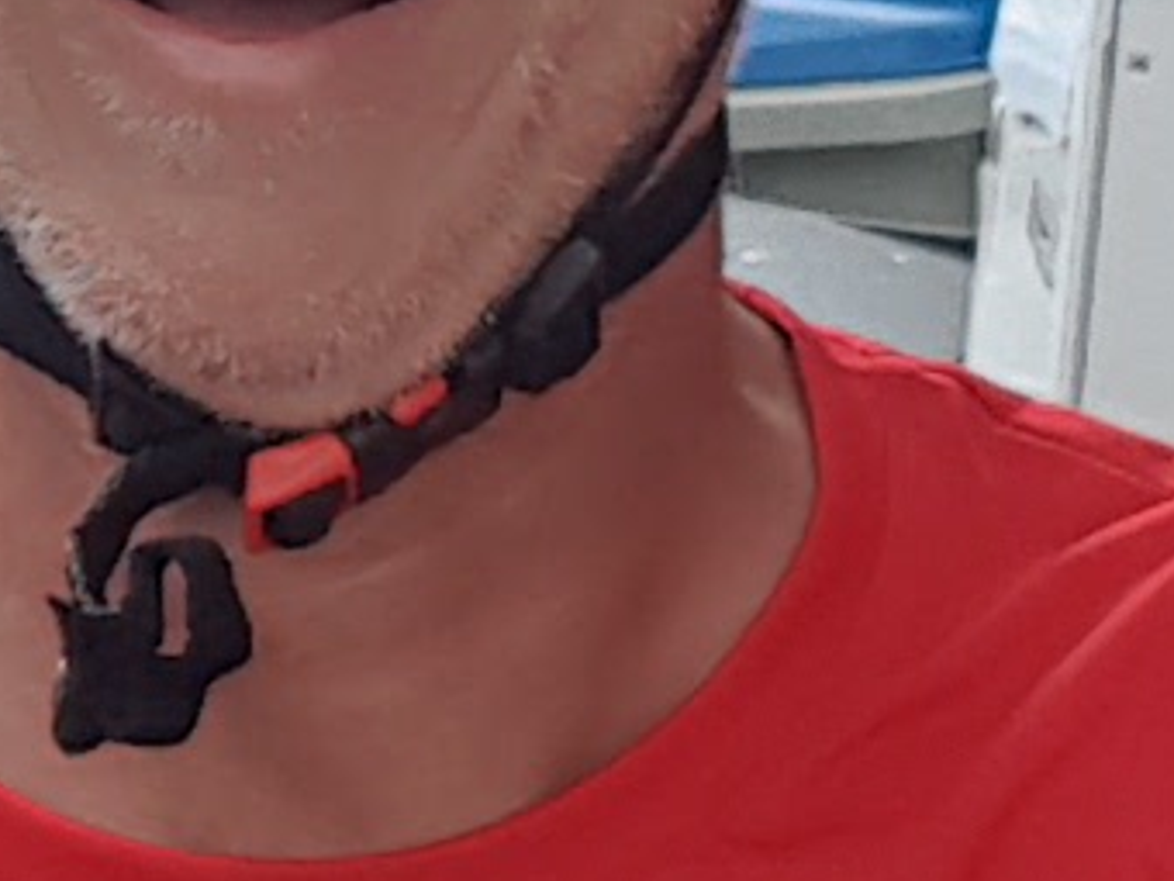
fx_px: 5426
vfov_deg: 9.1
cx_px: -742
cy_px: -304
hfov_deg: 11.7
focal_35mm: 160
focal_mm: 2.1
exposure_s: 1/846
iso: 50
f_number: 1.7
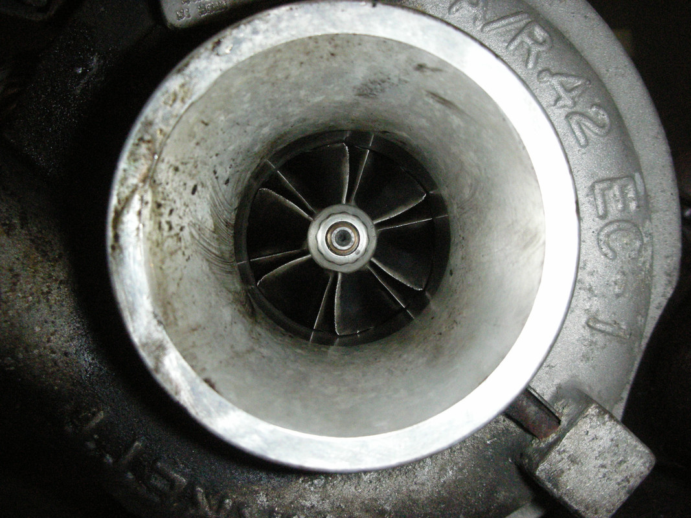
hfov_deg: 52.6
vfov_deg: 40.7
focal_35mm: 35
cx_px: 346
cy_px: 259
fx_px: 699
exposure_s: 1/60.1
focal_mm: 5.8
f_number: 8.5
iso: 400
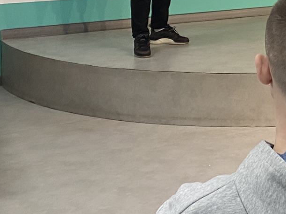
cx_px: 427
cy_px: -44
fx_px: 719
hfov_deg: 19.6
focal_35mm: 87
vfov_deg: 16.3
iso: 125
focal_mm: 4.25
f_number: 1.8
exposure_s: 1/50
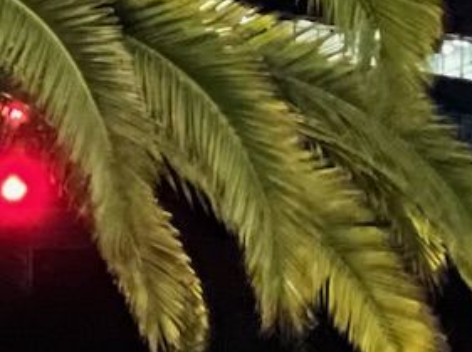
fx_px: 7653
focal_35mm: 562
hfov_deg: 3.5
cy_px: 287
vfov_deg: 2.6
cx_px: 538
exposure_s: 1/14
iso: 1000
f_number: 2.8
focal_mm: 9
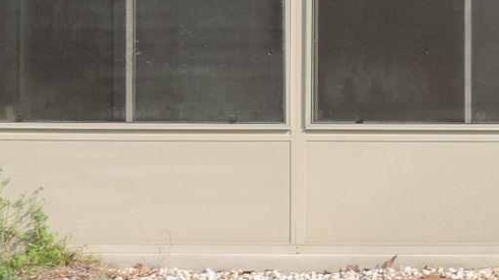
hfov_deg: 12.3
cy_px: -35
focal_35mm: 171
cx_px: 611
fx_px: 2262
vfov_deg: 7.1
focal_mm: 6.2
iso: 80
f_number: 3.3
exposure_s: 1/500
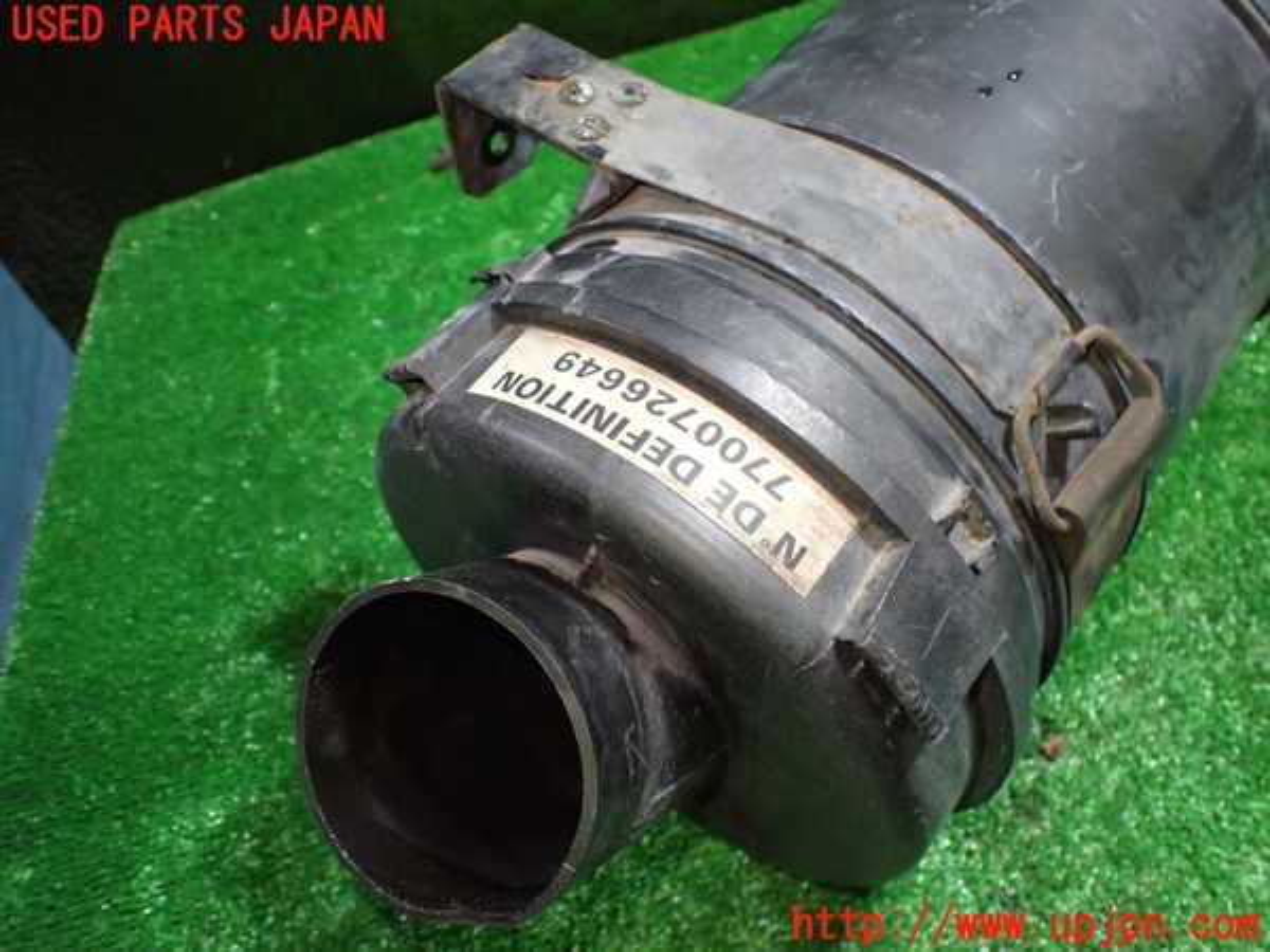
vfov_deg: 46.8
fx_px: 1101
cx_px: 635
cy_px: 476
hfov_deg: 60.0
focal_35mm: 30
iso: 800
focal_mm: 5.4
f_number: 2.3
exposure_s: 1/60
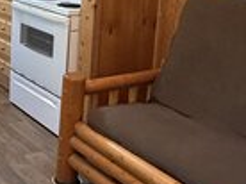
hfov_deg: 27.8
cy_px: 9
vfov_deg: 21.9
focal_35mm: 65
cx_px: -11
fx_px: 461
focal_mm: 2.22
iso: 400
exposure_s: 1/60
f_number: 2.2
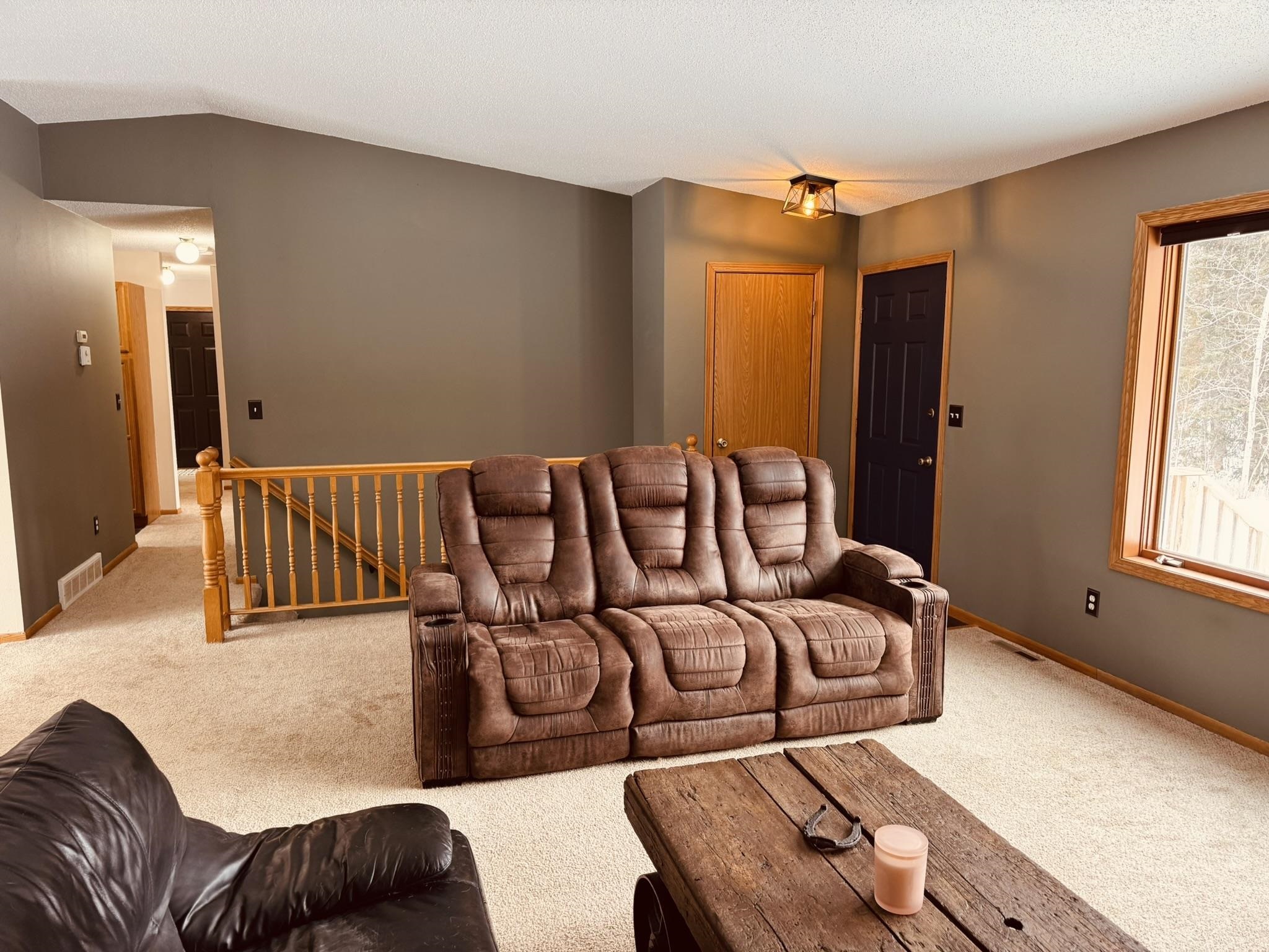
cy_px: 476
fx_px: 880
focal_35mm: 24
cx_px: 634
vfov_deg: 56.8
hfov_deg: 71.6
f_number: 1.78
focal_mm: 6.76
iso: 250
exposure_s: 1/60
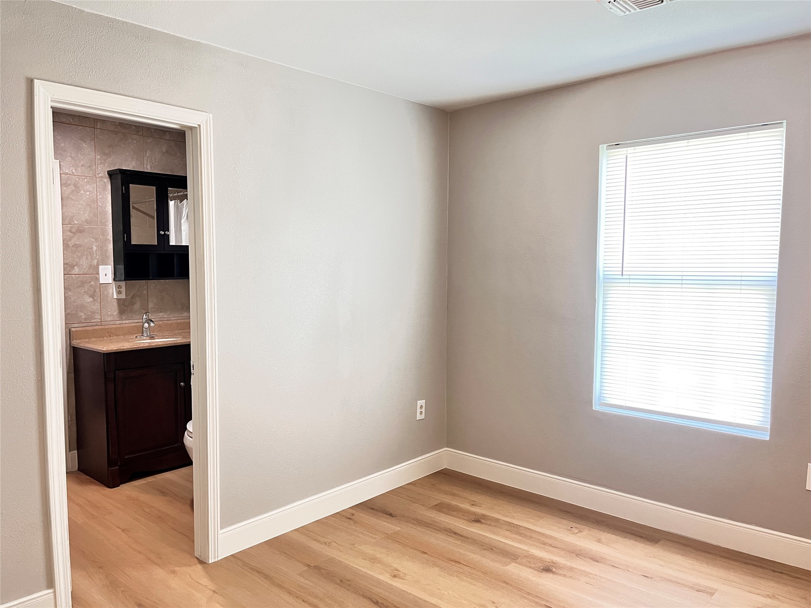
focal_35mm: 26
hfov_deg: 67.3
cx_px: 406
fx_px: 609
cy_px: 304
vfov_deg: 53.1
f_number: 1.6
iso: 400
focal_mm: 5.1
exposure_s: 1/60
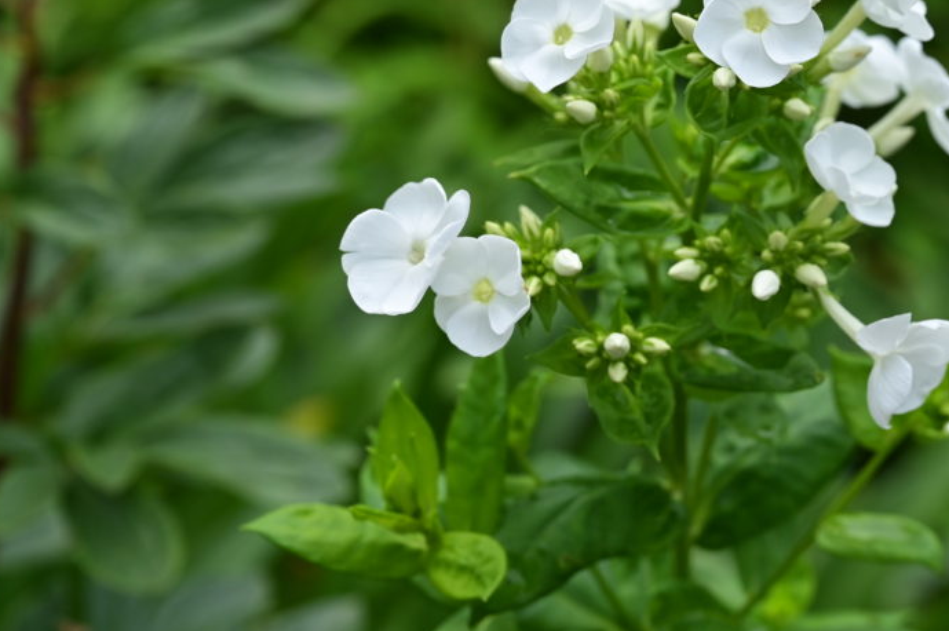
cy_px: 172
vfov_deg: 11.2
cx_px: 764
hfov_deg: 16.7
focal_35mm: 122
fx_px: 3213
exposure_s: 1/1600
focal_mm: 70
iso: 400
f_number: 5.6
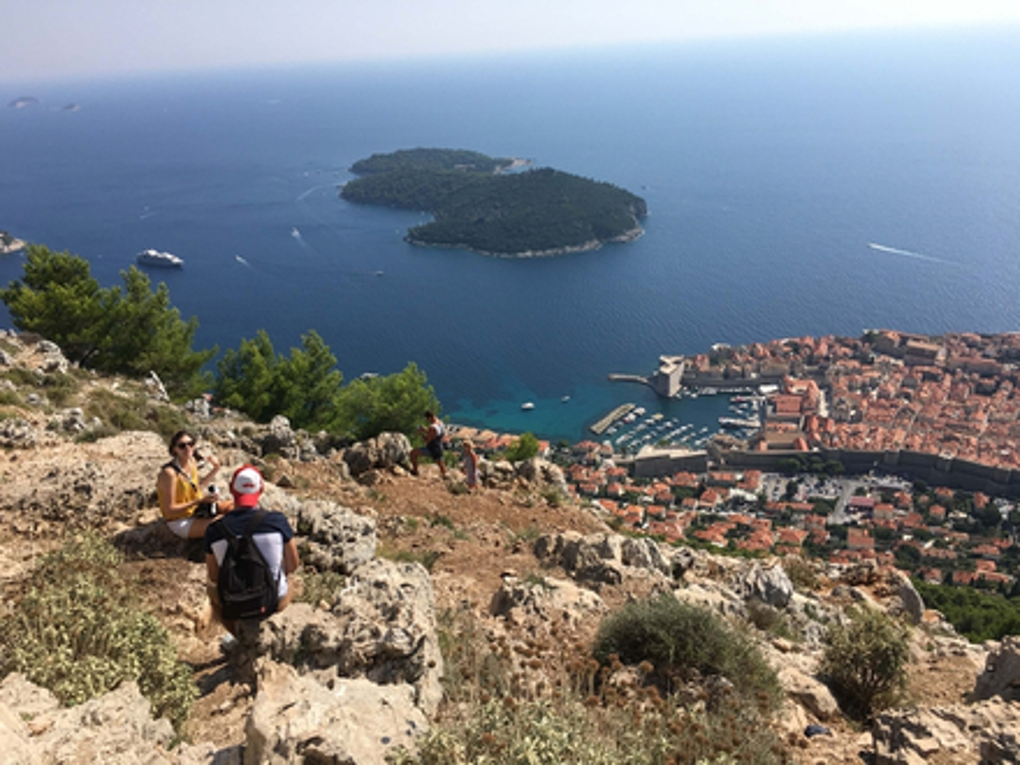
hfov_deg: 61.7
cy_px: 382
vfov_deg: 48.2
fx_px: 855
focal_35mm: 29
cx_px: 510
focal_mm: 4.15
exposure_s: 1/1832
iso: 25
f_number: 2.2
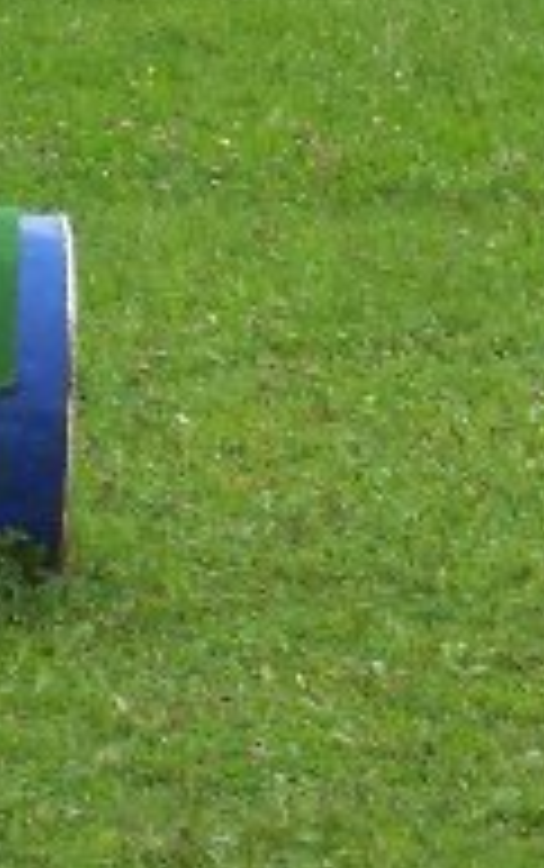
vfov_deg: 7.7
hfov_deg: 4.8
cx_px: 944
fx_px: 6390
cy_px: 121
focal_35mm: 270
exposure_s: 1/180
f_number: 4.1
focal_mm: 13.5
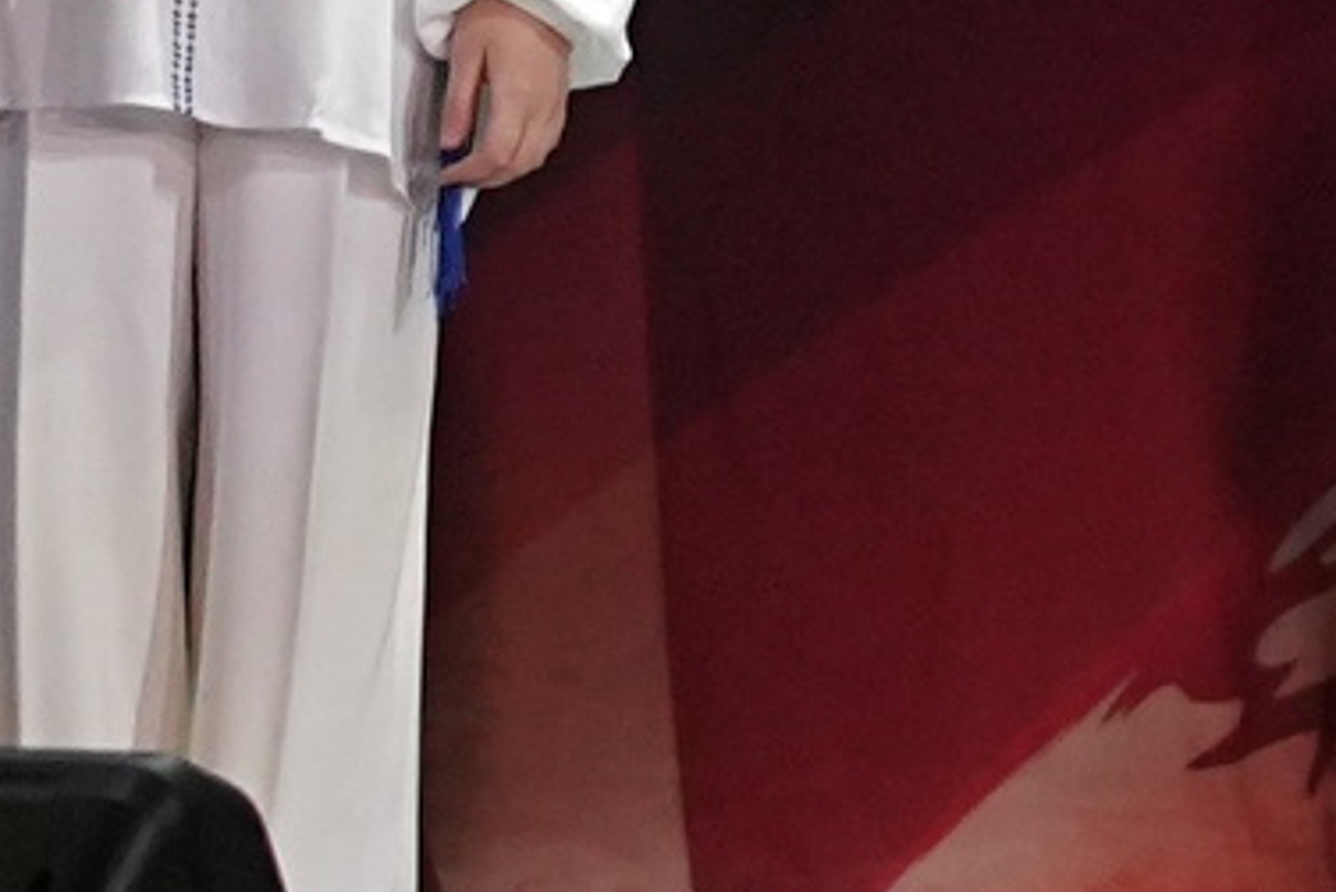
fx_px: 26543
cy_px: -1654
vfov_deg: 1.9
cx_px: 2320
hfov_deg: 2.9
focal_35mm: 715
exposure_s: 1/400
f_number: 2.8
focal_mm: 70
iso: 2000
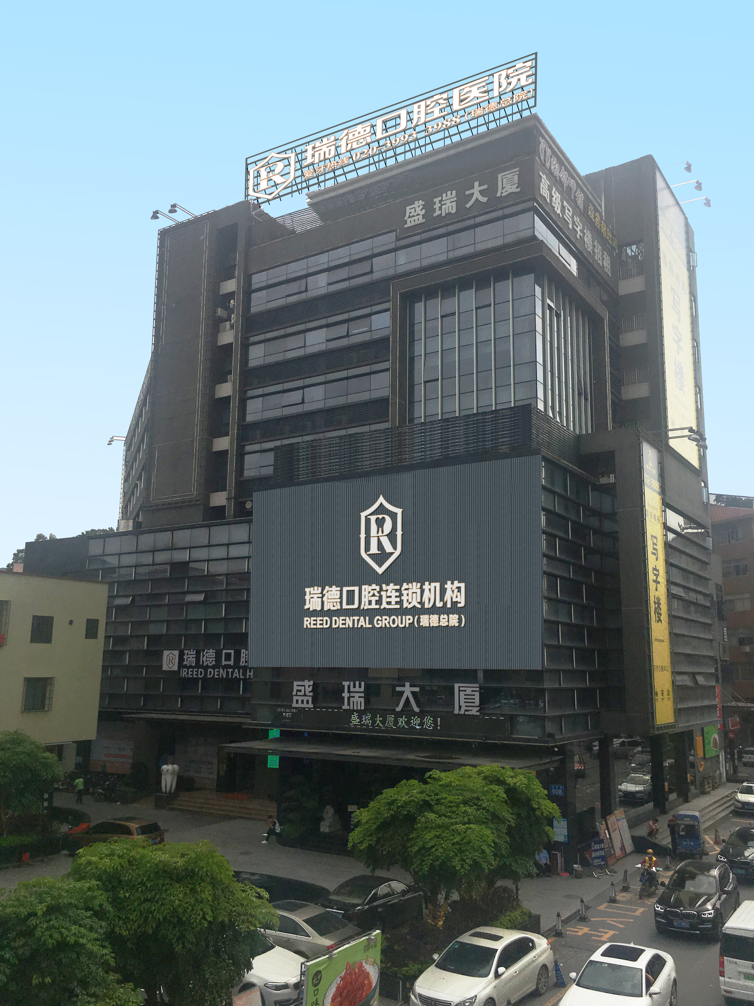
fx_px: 842
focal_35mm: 29
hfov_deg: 48.2
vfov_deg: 61.7
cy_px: 503
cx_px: 377
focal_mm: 4.15
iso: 25
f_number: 2.2
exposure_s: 1/5917
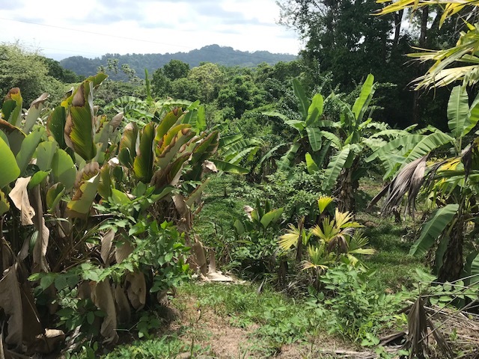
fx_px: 387
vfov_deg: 49.7
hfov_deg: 63.4
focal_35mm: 28
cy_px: 180
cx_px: 240
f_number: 1.8
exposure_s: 1/1408
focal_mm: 3.99
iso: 20
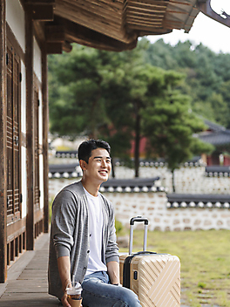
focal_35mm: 93
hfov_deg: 15.9
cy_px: 161
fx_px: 824
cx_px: 115
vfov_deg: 21.1
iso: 125
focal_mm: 85
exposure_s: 1/500
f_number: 2.8
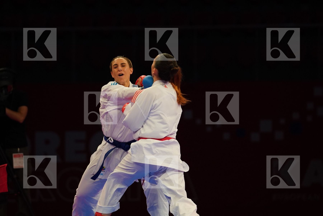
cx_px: 162
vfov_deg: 6.1
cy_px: 108
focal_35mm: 226
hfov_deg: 9.1
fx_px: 2028
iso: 2000
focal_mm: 151
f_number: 2.8
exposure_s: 1/1000
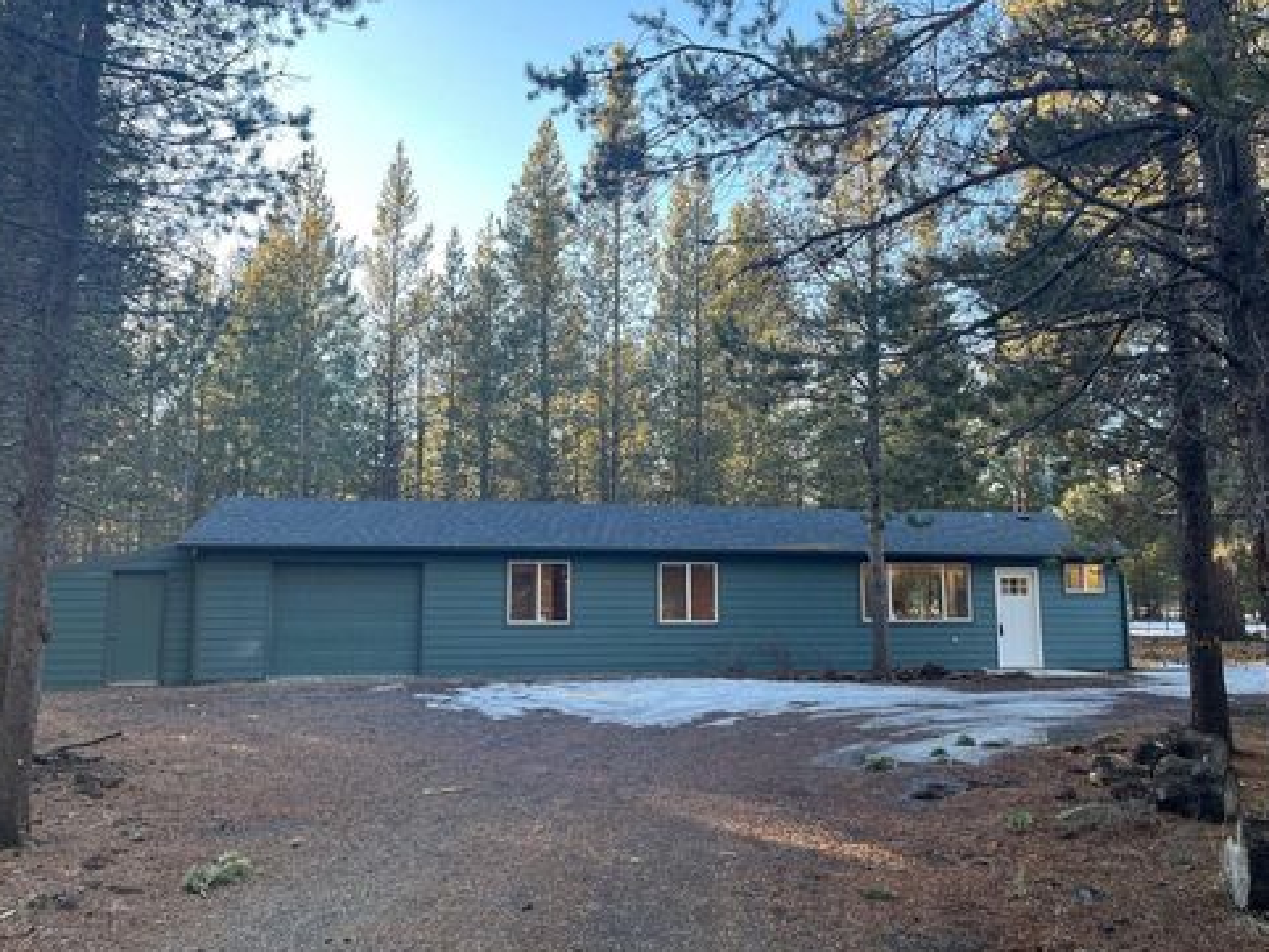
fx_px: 990
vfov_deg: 51.4
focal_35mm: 27
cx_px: 633
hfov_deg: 65.3
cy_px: 489
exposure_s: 1/179
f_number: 1.6
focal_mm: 5.1
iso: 40
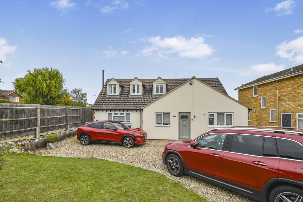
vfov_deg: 77.3
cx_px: 152
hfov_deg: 100.4
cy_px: 101
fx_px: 126
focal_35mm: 15
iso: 200
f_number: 8
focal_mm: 10
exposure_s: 1/250
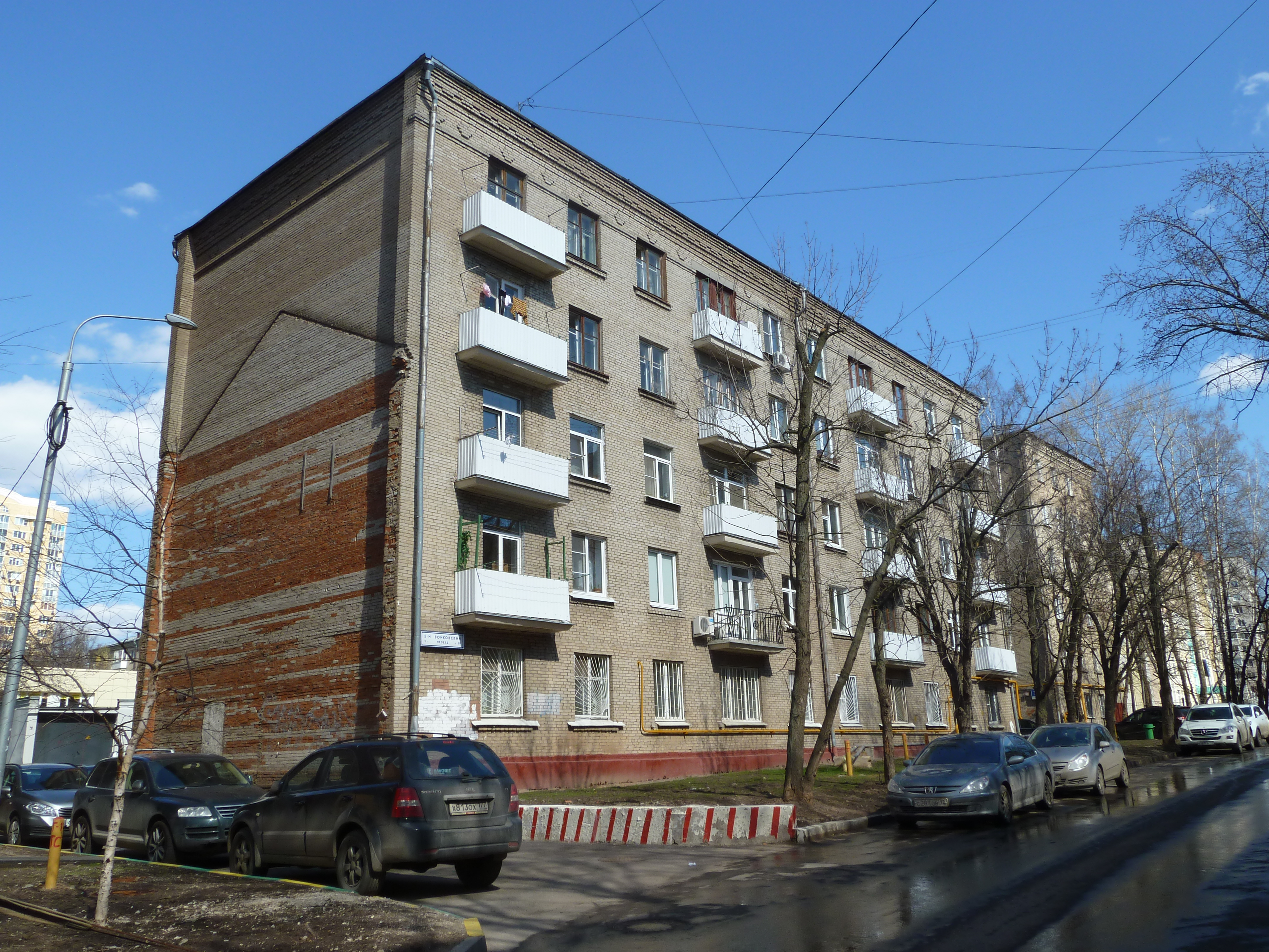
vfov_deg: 51.4
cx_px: 634
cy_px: 476
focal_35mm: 27
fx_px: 990
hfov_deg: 65.3
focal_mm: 4.4
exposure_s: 1/400
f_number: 4
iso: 80
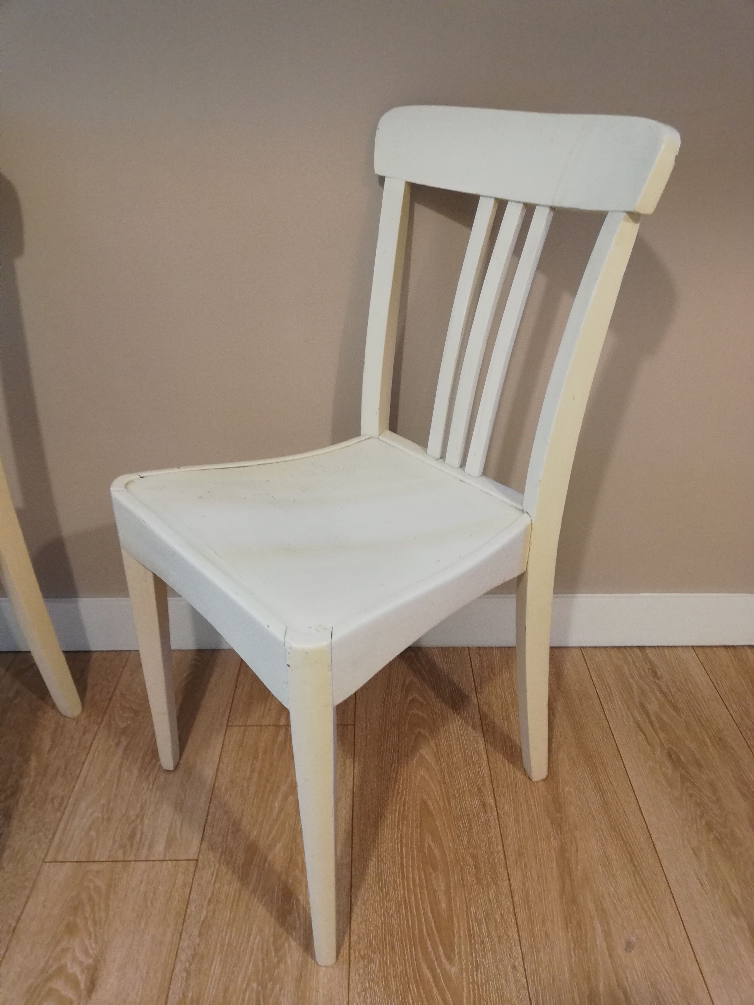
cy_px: 502
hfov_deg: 53.1
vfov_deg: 67.3
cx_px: 377
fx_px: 755
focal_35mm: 26
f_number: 2.2
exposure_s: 1/33.3
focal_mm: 3.81
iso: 250
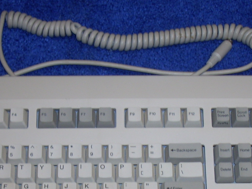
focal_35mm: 78
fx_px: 568
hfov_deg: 25.0
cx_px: 125
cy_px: 176
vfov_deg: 18.5
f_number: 2.8
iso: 64
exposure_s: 1/30
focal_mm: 6.2
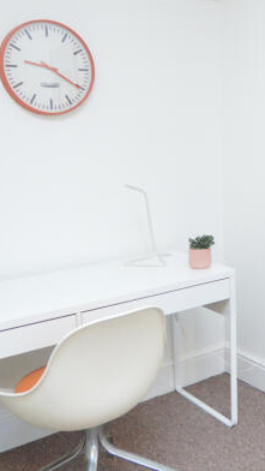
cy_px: 199
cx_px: 263
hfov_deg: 27.5
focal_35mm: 41
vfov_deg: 49.2
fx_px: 511
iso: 1800
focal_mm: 10
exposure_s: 1/60
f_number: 3.5
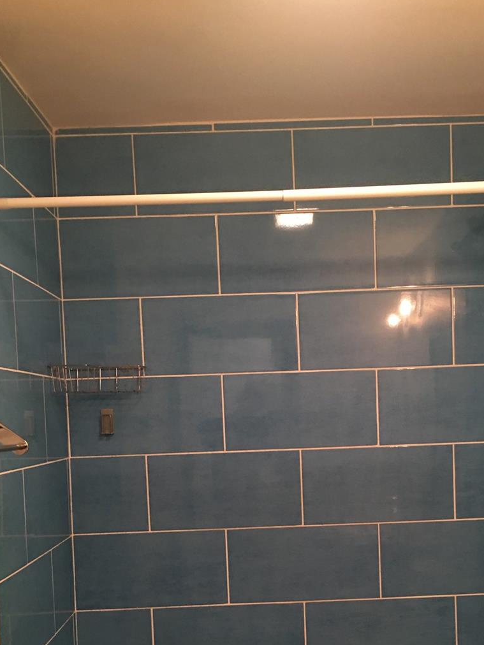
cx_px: 294
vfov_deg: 41.8
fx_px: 820
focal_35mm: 44
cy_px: 474
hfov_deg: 32.8
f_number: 2.2
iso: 50
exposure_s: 1/4
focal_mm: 4.15
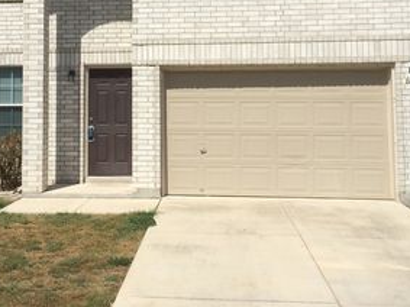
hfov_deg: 36.0
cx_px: 154
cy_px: 72
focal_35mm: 53
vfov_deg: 27.1
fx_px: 627
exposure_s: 1/5128
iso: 40
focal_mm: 4.12
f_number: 2.2
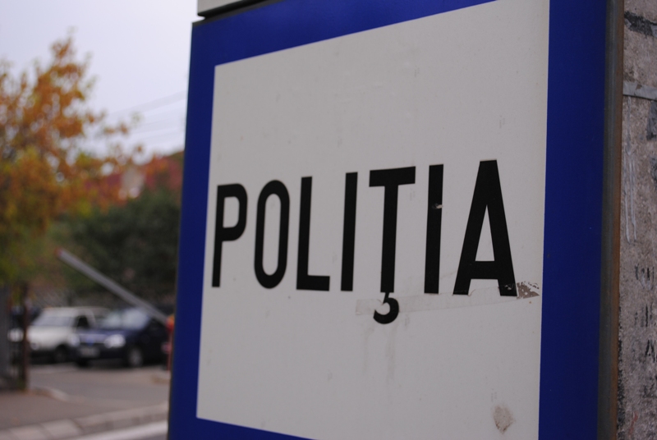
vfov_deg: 25.1
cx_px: 328
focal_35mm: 54
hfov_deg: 36.8
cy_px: 220
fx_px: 987
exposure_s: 1/200
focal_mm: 36
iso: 100
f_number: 5
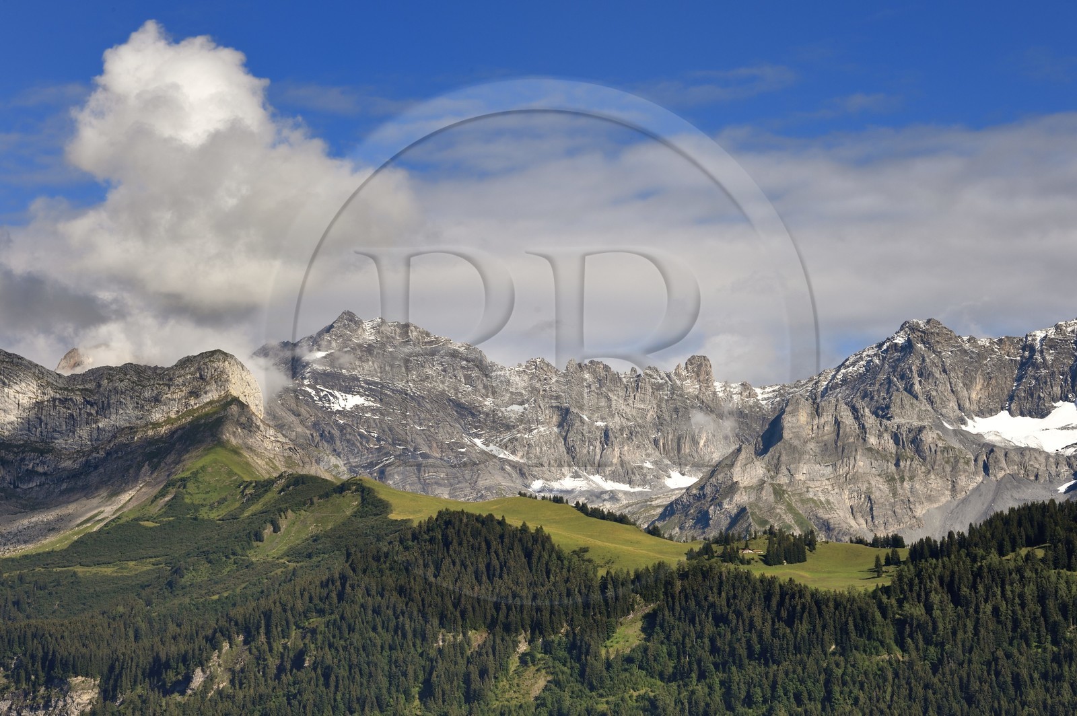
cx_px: 538
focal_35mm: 110
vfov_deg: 12.4
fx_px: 3288
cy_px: 358
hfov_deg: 18.6
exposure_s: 1/250
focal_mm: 110
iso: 200
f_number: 14
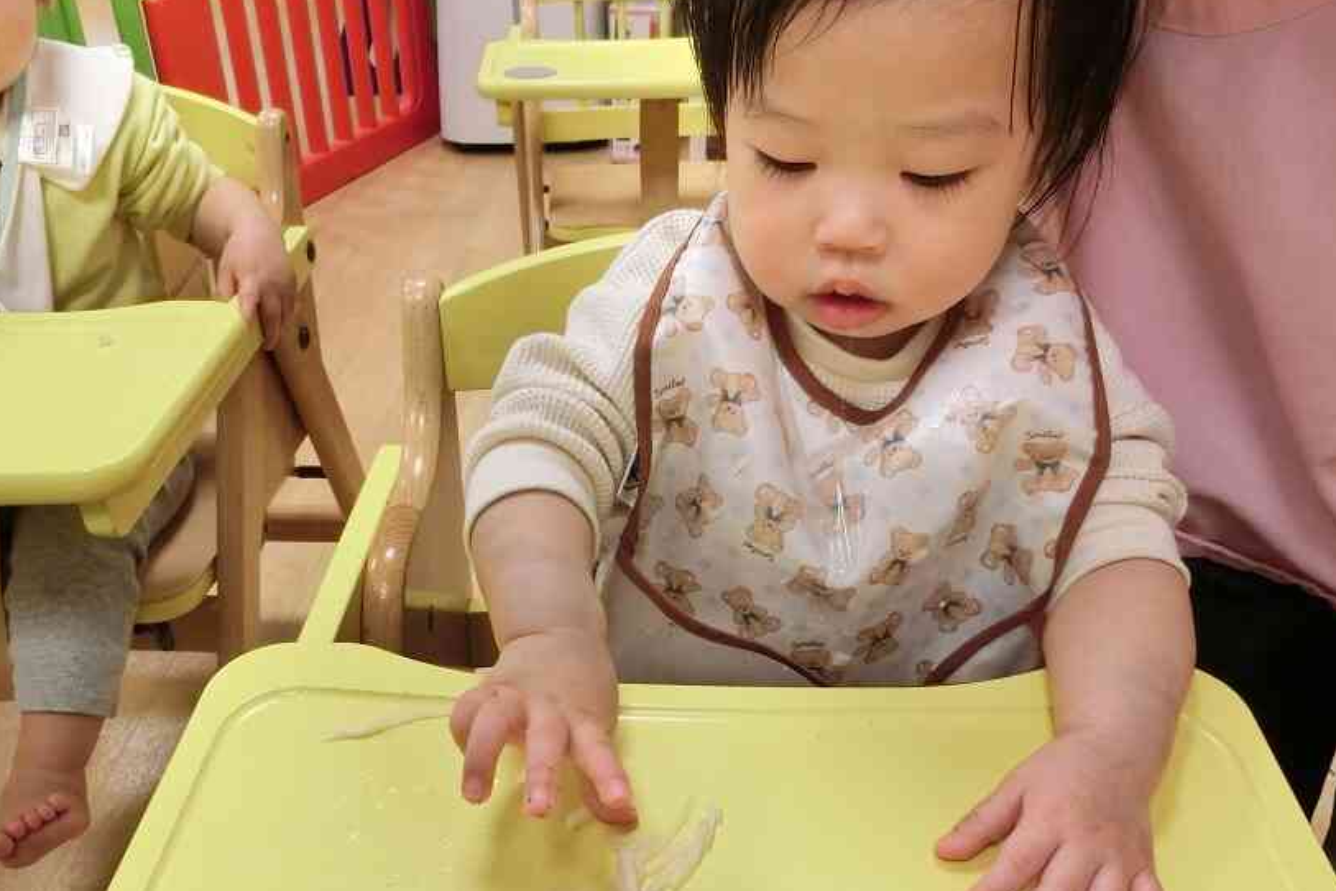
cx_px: 629
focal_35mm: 32
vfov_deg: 40.8
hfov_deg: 58.7
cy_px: 570
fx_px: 1187
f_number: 3.5
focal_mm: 4.5
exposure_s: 1/125
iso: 160
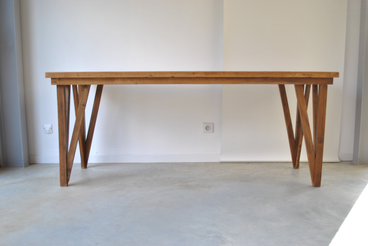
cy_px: 123
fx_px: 338
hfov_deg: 57.2
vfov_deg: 40.1
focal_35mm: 33
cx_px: 184
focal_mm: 22
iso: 200
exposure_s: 1/25
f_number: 4
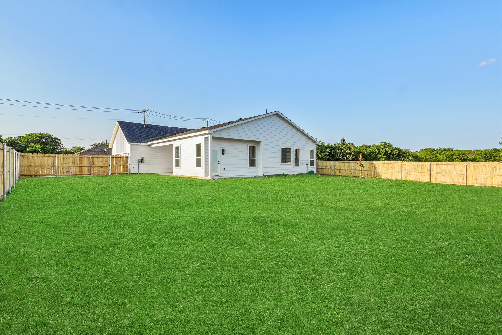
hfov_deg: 95.0
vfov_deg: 72.1
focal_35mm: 16
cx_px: 251
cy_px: 168
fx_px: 230
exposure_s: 1/160
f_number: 8
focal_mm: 11
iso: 125
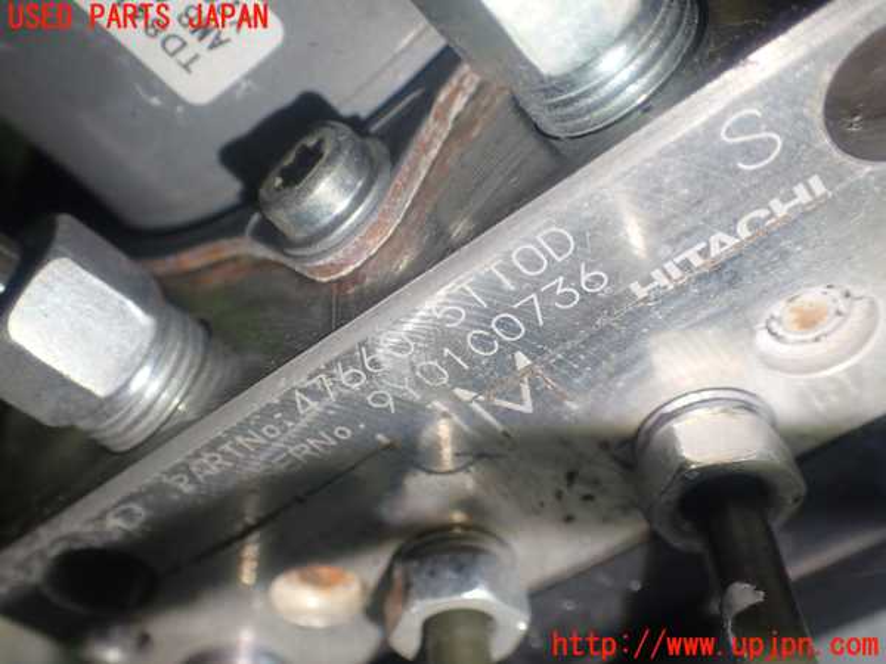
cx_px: 443
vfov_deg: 37.7
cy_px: 332
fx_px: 973
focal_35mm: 38
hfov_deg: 49.0
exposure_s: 1/50
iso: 200
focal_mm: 6.83
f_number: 2.7
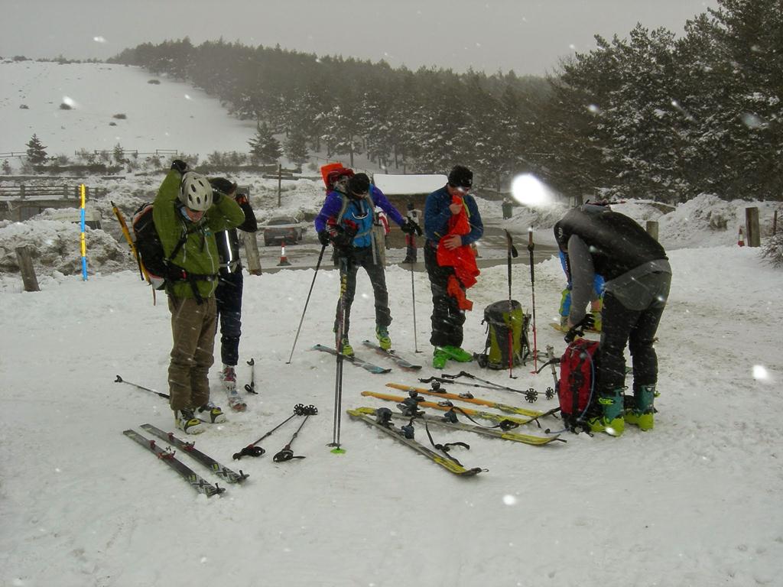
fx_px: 814
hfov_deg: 51.4
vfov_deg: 39.7
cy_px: 294
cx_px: 392
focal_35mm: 36
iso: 64
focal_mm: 7.5
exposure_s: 1/236
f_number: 6.8
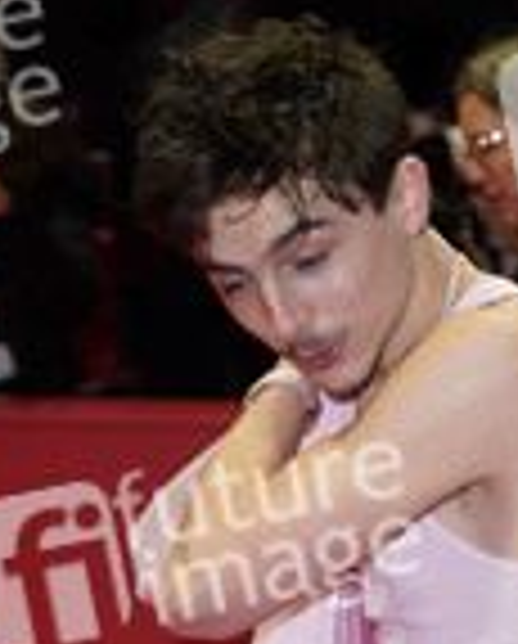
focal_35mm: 144
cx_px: 320
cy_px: 775
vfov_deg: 13.0
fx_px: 2751
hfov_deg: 10.8
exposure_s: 1/160
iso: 800
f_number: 5.6
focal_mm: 55
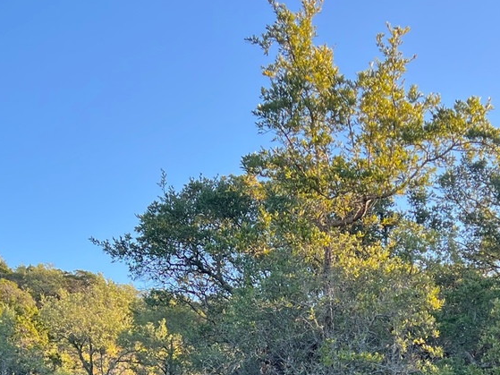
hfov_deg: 29.0
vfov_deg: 20.6
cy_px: 442
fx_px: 968
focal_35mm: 67
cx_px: 233
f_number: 1.5
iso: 50
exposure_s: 1/533
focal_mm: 5.7
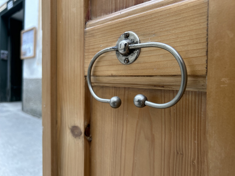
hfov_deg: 67.3
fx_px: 177
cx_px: 118
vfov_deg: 53.1
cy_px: 88
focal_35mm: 26
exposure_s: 1/121
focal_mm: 5.7
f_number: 1.5
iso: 32
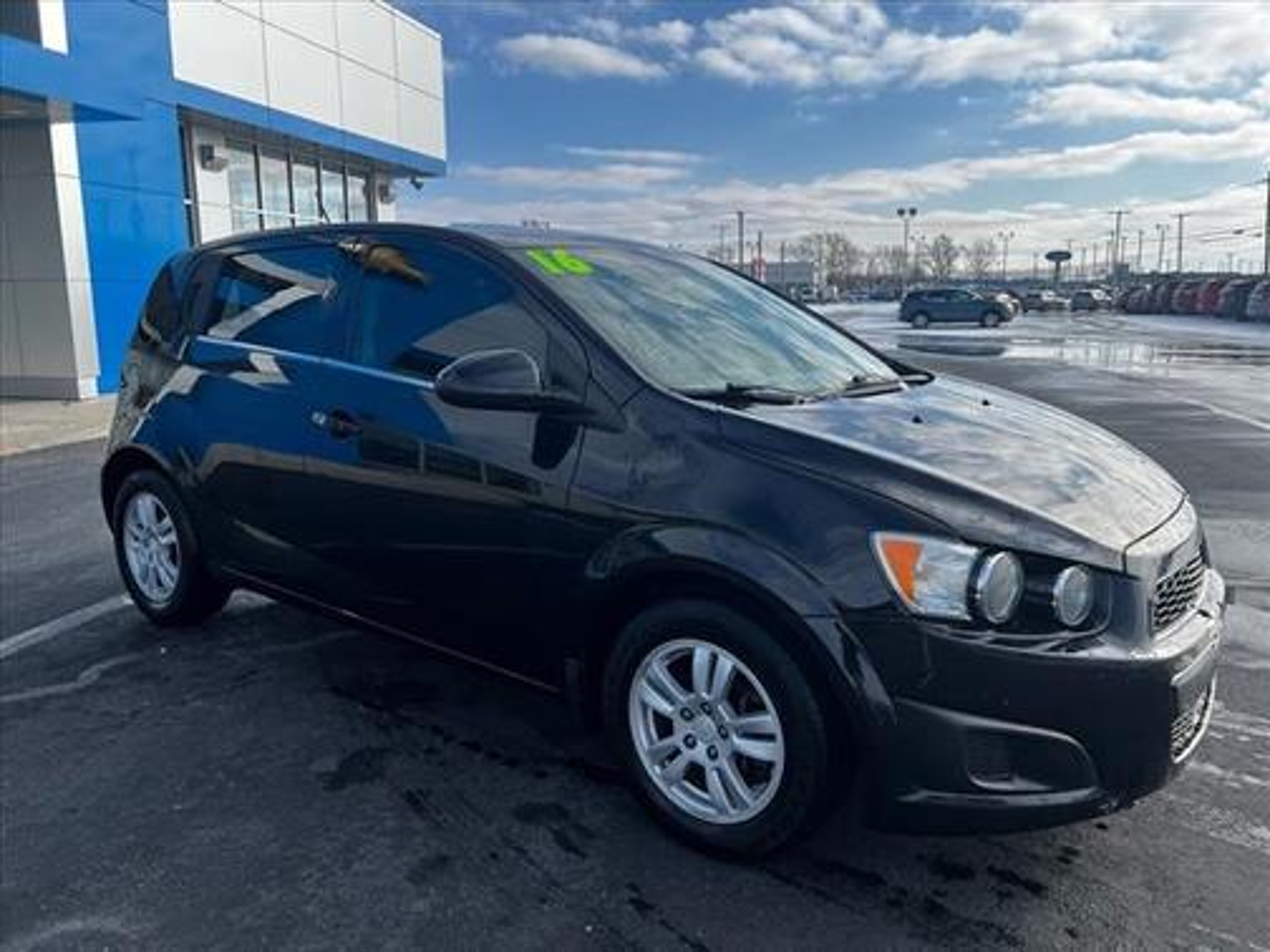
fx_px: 954
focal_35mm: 26
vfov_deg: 53.1
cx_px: 635
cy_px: 476
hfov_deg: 67.3
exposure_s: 1/2994
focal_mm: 5.7
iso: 50
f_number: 1.5
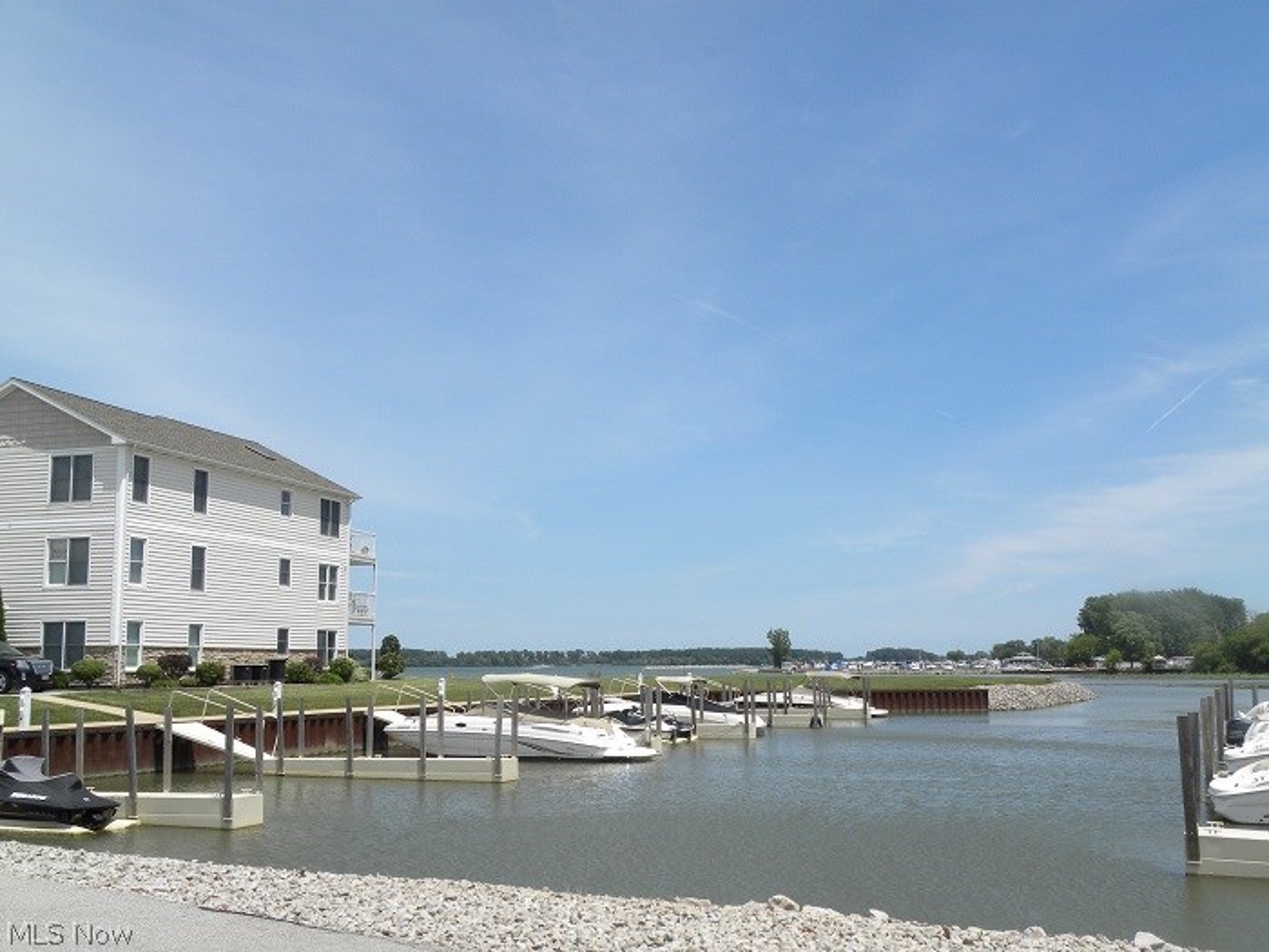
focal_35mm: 37
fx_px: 1356
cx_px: 634
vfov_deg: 38.7
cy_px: 476
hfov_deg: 50.1
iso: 64
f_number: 8
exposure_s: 1/722
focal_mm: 6.6
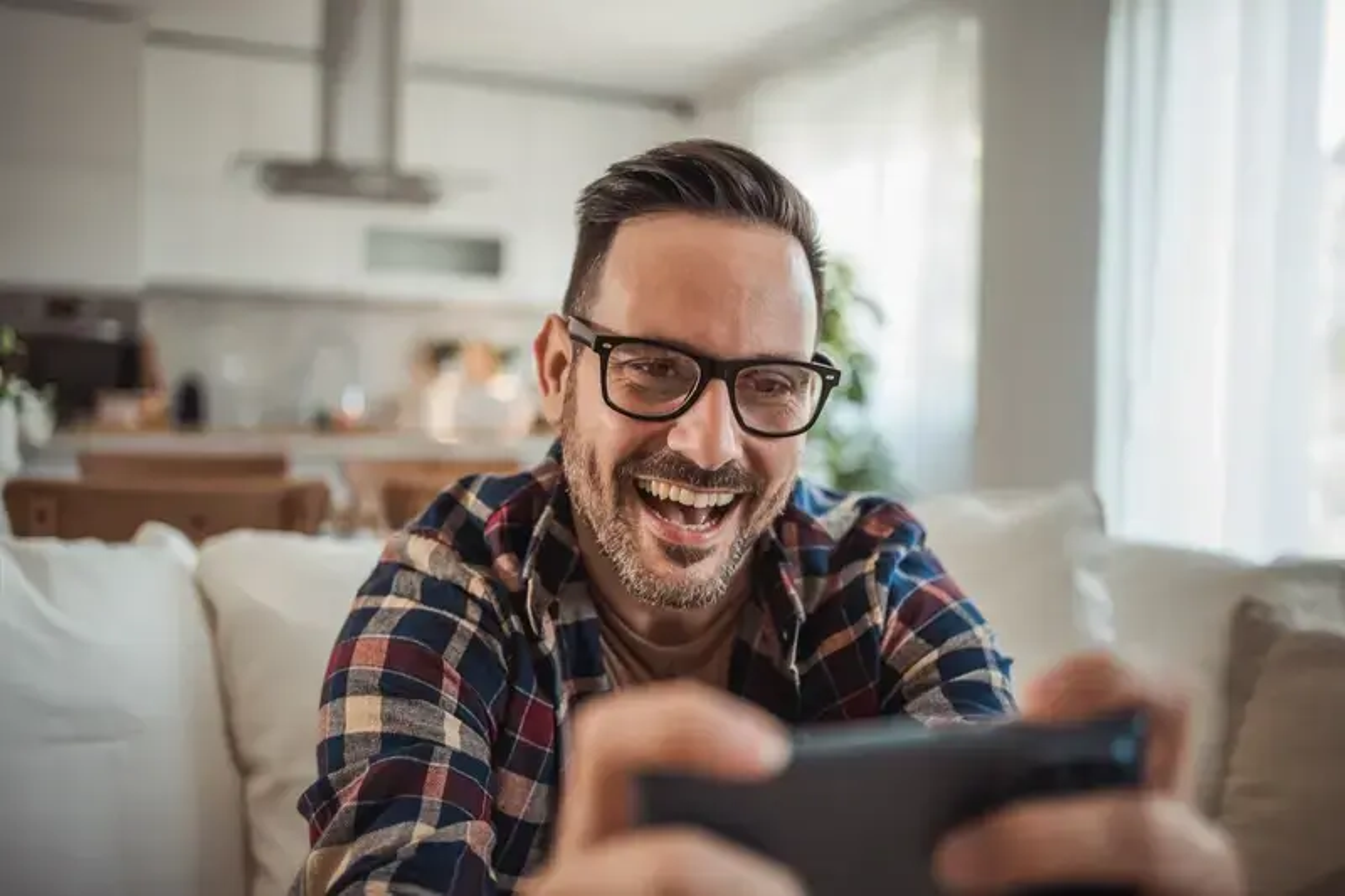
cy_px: 448
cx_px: 672
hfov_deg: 54.4
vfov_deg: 37.8
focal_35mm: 35
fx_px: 1307
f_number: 2
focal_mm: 35
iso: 500
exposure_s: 1/250
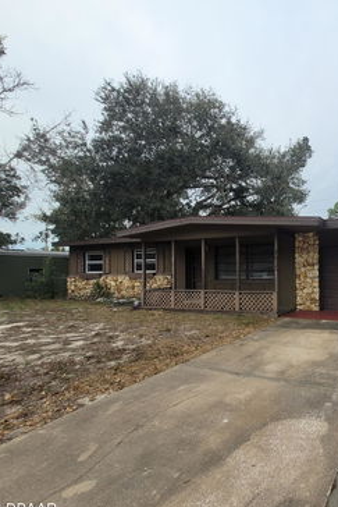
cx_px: 312
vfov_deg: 86.8
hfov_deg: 55.0
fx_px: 267
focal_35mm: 19
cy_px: 266
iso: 40
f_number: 2.2
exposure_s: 1/686
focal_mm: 1.74
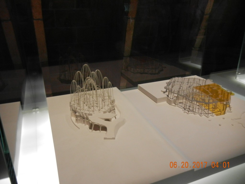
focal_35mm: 30
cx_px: 122
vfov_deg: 46.8
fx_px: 212
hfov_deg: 60.0
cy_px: 92
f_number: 3.5
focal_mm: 5.4
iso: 640
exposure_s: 1/91
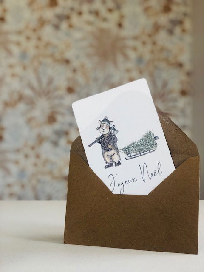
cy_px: 136
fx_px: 409
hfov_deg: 28.0
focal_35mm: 52
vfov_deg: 36.8
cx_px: 102
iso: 32
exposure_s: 1/60
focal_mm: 6
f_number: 2.4
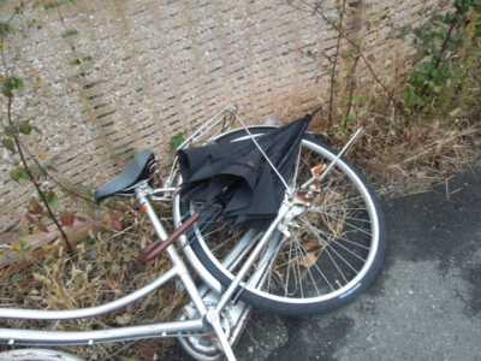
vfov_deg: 54.9
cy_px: 180
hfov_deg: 69.4
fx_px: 347
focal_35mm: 25
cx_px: 240
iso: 1100
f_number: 3.3
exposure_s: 1/30
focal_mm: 4.5
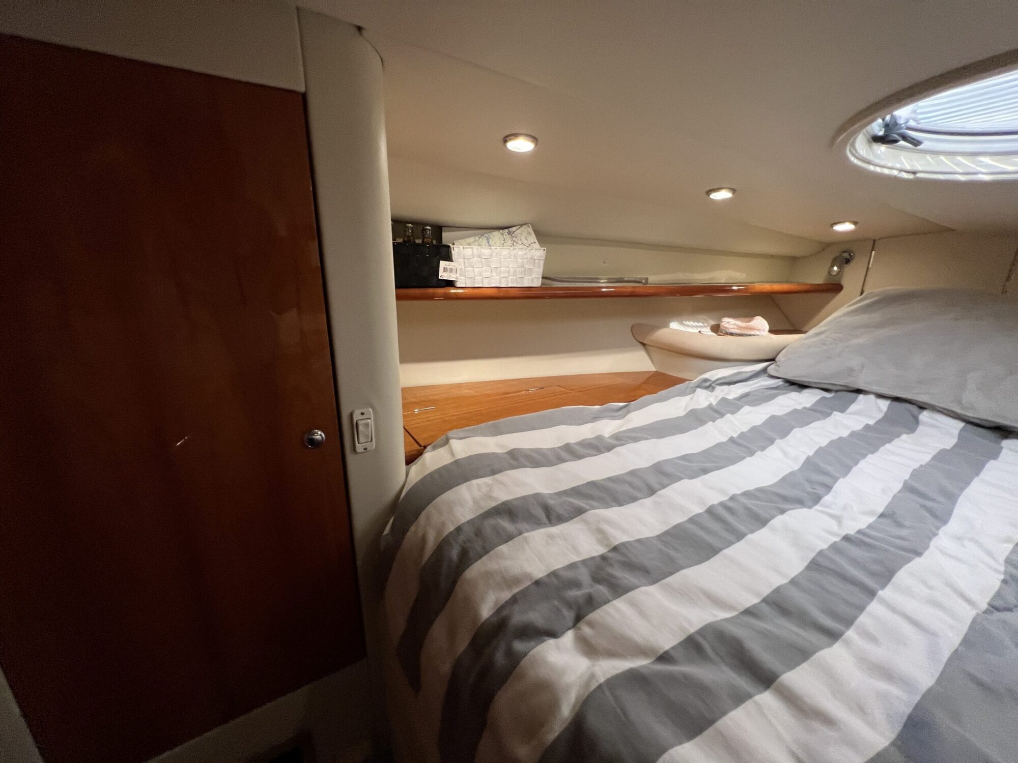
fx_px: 382
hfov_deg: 106.2
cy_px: 382
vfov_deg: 89.9
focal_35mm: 13
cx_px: 509
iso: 250
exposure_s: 1/99
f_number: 1.8
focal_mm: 1.57
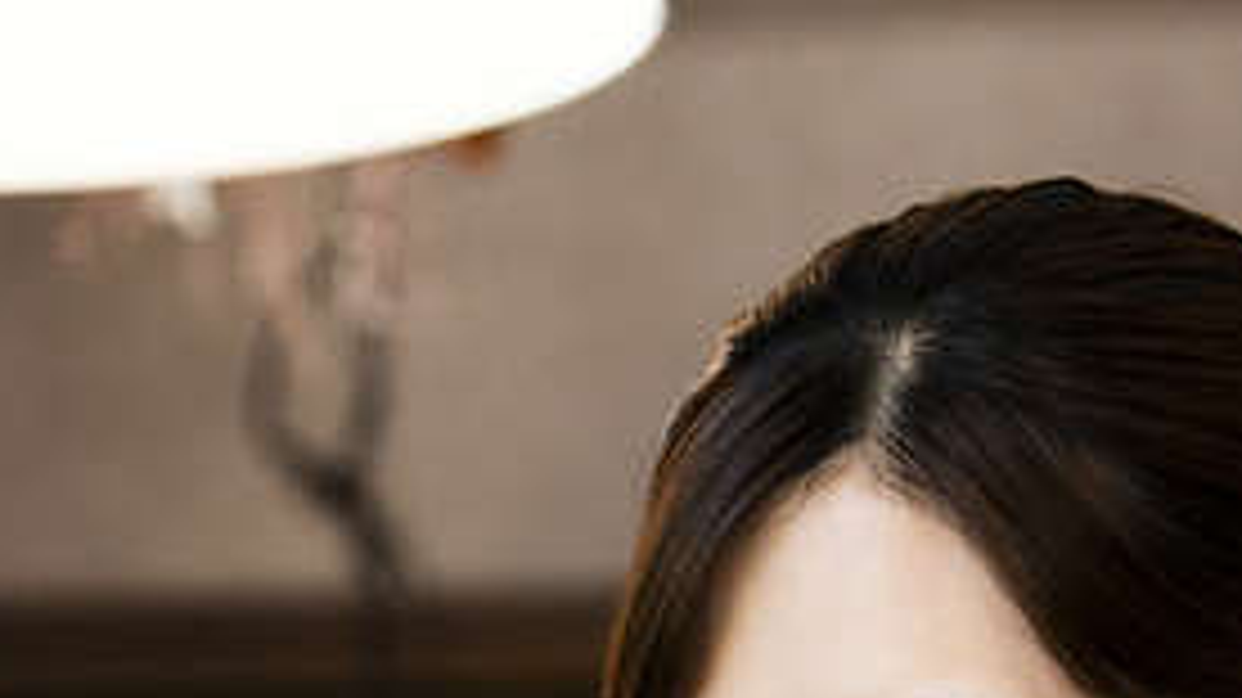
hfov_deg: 4.6
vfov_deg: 2.6
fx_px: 15308
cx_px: 410
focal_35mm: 465
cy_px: 1288
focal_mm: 102
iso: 500
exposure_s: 1/80
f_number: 4
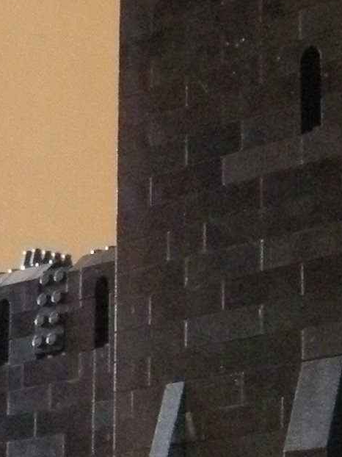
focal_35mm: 147
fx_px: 1938
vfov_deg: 13.4
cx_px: 62
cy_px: 376
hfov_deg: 10.1
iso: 400
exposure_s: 1/40.7
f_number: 2.8
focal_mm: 4.7
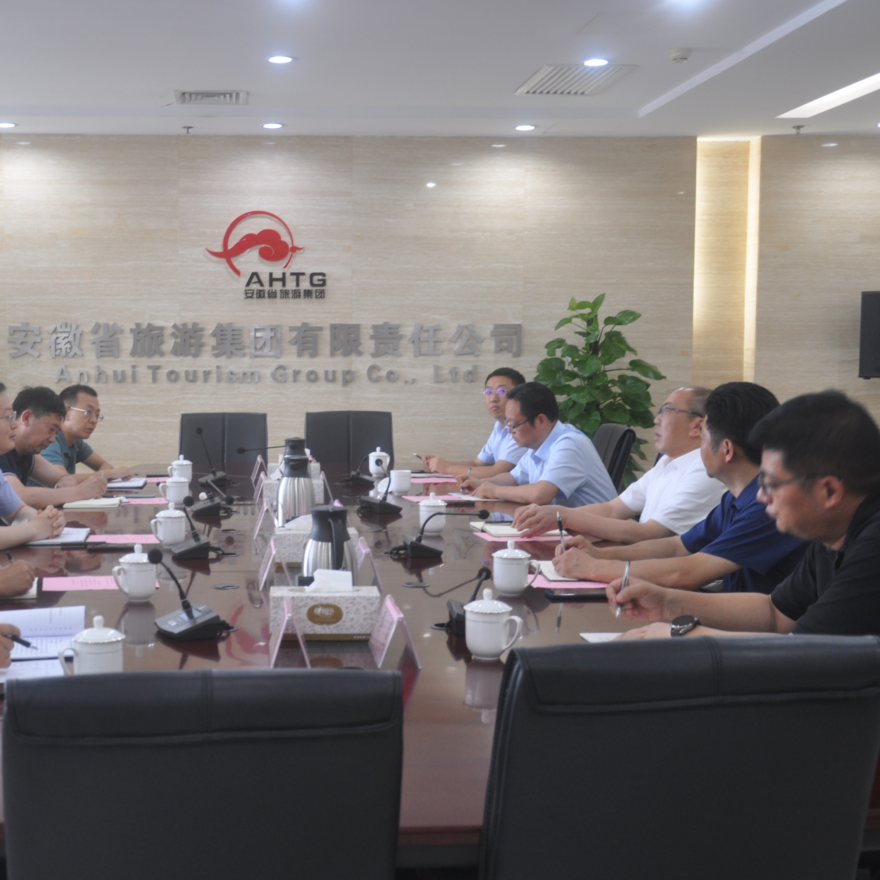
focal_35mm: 49
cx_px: 286
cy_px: 441
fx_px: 1399
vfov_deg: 34.9
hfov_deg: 34.6
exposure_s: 1/15
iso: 400
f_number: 4
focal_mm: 25
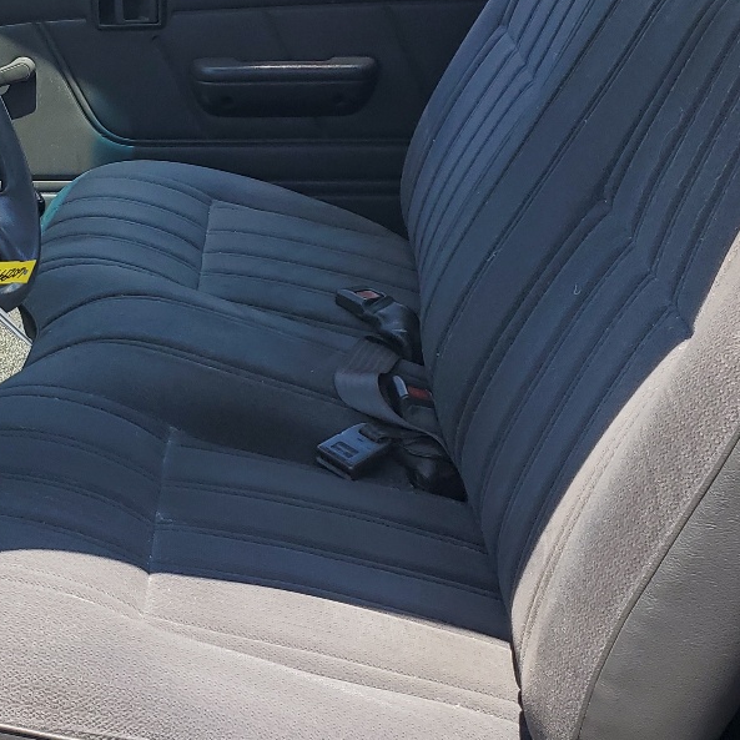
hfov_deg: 27.1
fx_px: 1500
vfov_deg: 27.6
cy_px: 256
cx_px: 141
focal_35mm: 62
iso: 50
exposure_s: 1/1429
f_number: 1.5
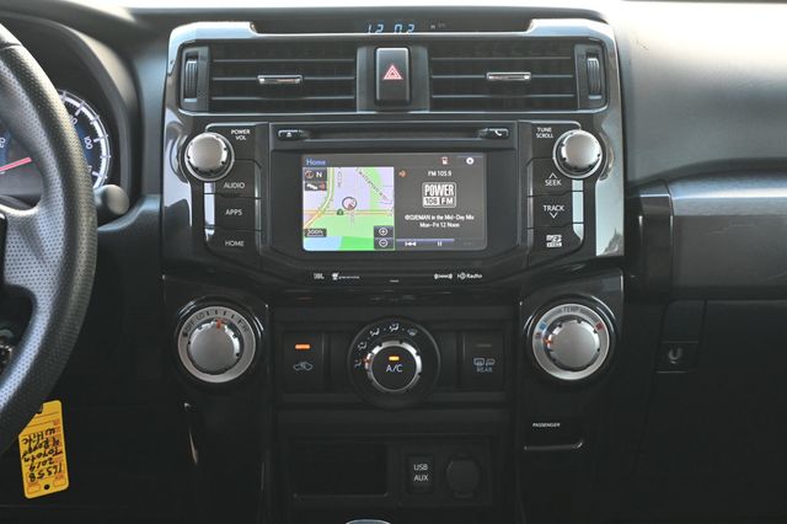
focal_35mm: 58
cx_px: 394
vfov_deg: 23.2
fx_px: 1278
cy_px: 262
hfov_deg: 34.2
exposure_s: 1/125
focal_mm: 39
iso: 1250
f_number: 5.6
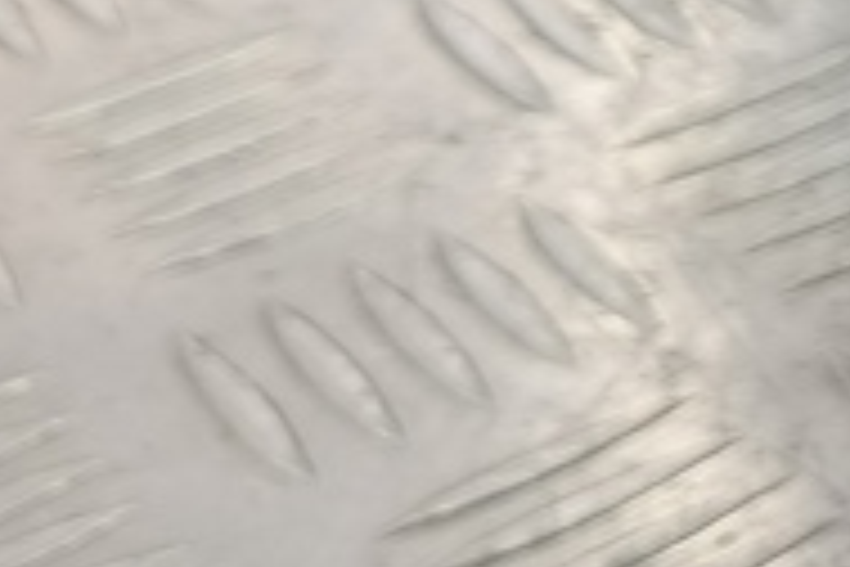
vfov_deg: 8.5
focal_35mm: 152
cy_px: -585
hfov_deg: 11.0
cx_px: 2145
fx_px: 3589
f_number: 1.6
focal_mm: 4.11
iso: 130
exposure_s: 1/50
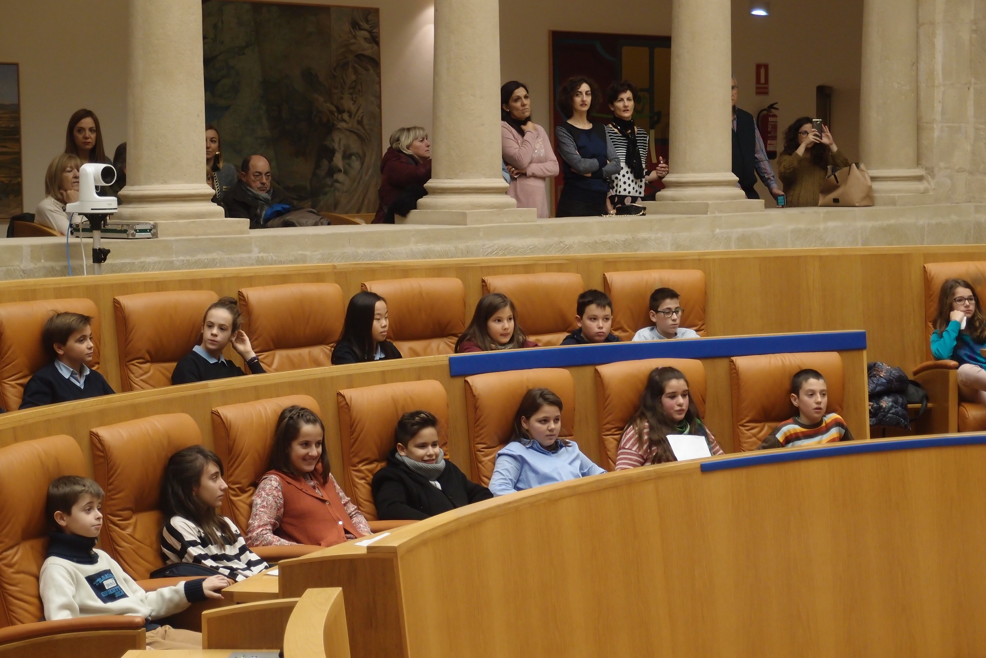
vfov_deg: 16.9
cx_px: 497
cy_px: 347
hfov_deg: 25.1
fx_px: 2218
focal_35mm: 81
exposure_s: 1/50
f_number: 2.3
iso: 200
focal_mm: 16.63
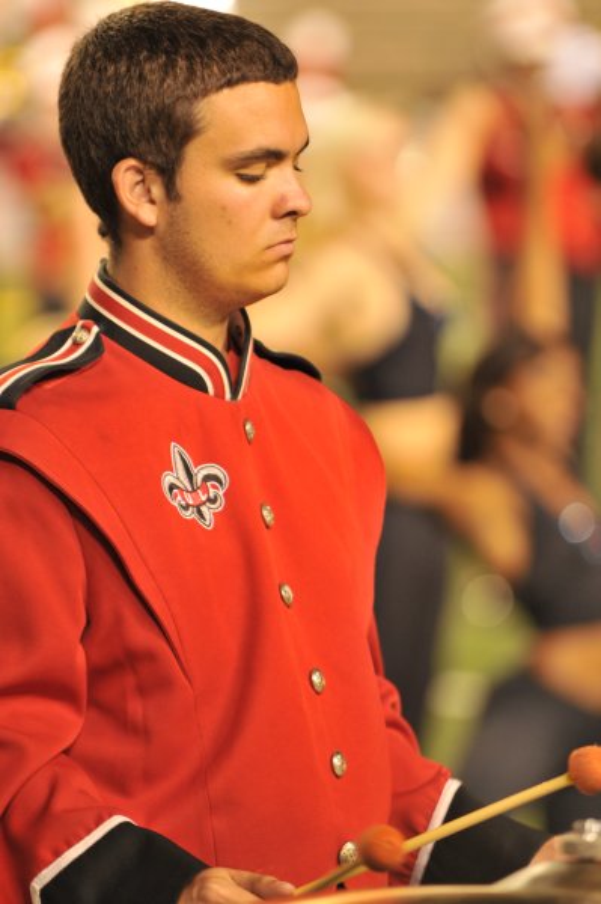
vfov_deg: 6.9
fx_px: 7525
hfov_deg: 4.6
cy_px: 452
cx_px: 300
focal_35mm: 300
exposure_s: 1/60
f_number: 2.8
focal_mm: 200
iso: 500
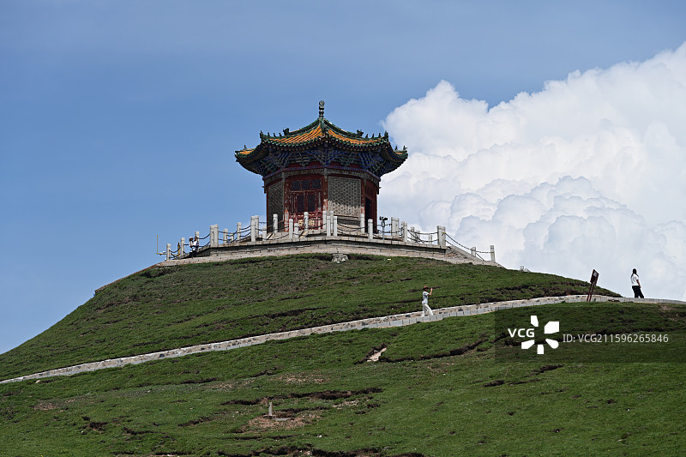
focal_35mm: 107
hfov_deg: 19.1
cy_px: 228
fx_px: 2038
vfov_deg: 12.8
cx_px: 343
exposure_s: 1/1000
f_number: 4.5
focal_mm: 107
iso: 64
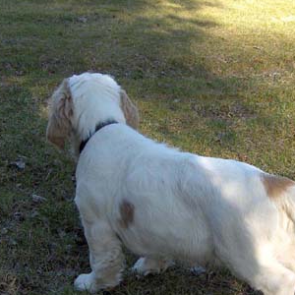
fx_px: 887
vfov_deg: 18.8
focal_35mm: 92
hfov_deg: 18.8
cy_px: 209
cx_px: 190
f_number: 2.8
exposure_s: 1/262
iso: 100
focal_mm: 8
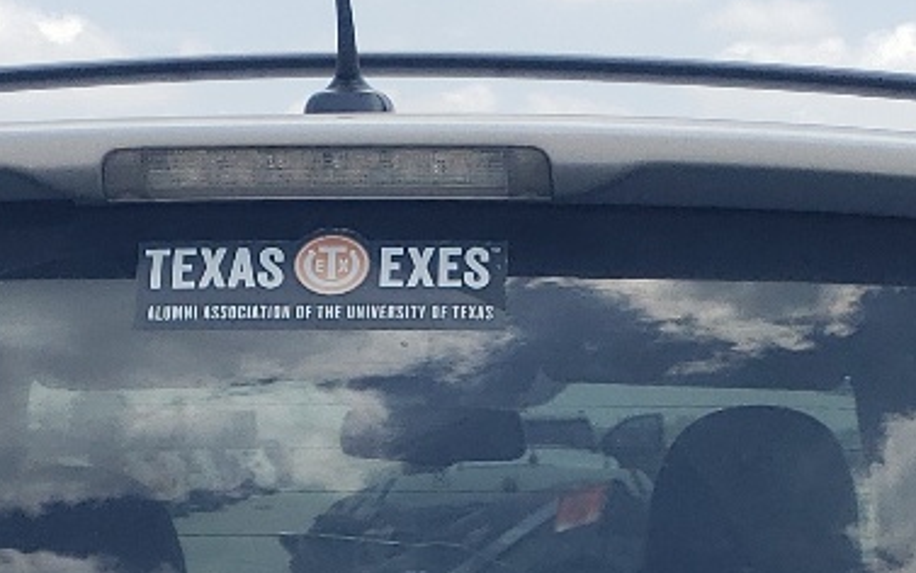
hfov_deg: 17.8
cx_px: 401
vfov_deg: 10.3
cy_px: 1153
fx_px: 2922
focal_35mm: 117
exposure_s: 1/2500
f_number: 1.5
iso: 50
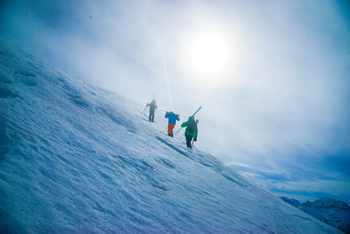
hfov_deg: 73.7
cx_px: 175
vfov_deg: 53.2
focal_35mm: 24
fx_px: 233
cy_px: 117
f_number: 10
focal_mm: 24
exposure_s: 1/1000
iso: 100
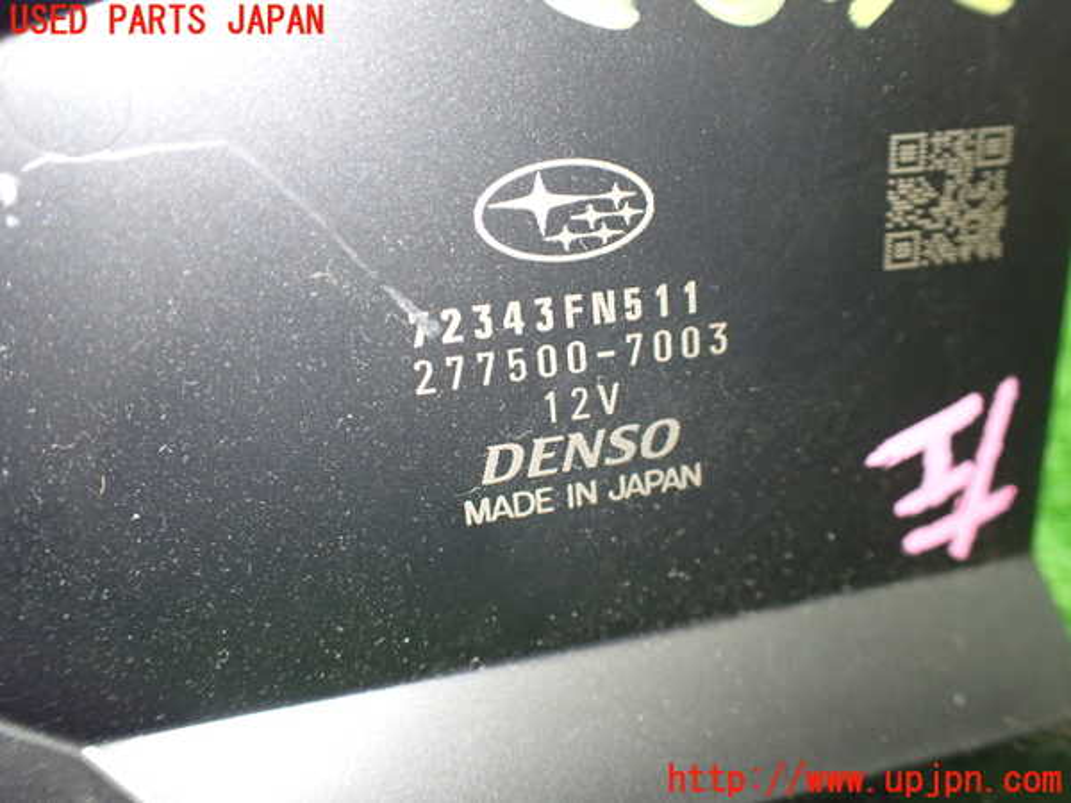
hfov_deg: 60.0
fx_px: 928
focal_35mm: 30
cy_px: 402
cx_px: 536
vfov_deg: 46.8
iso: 800
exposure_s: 1/60
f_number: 2.3
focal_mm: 5.4
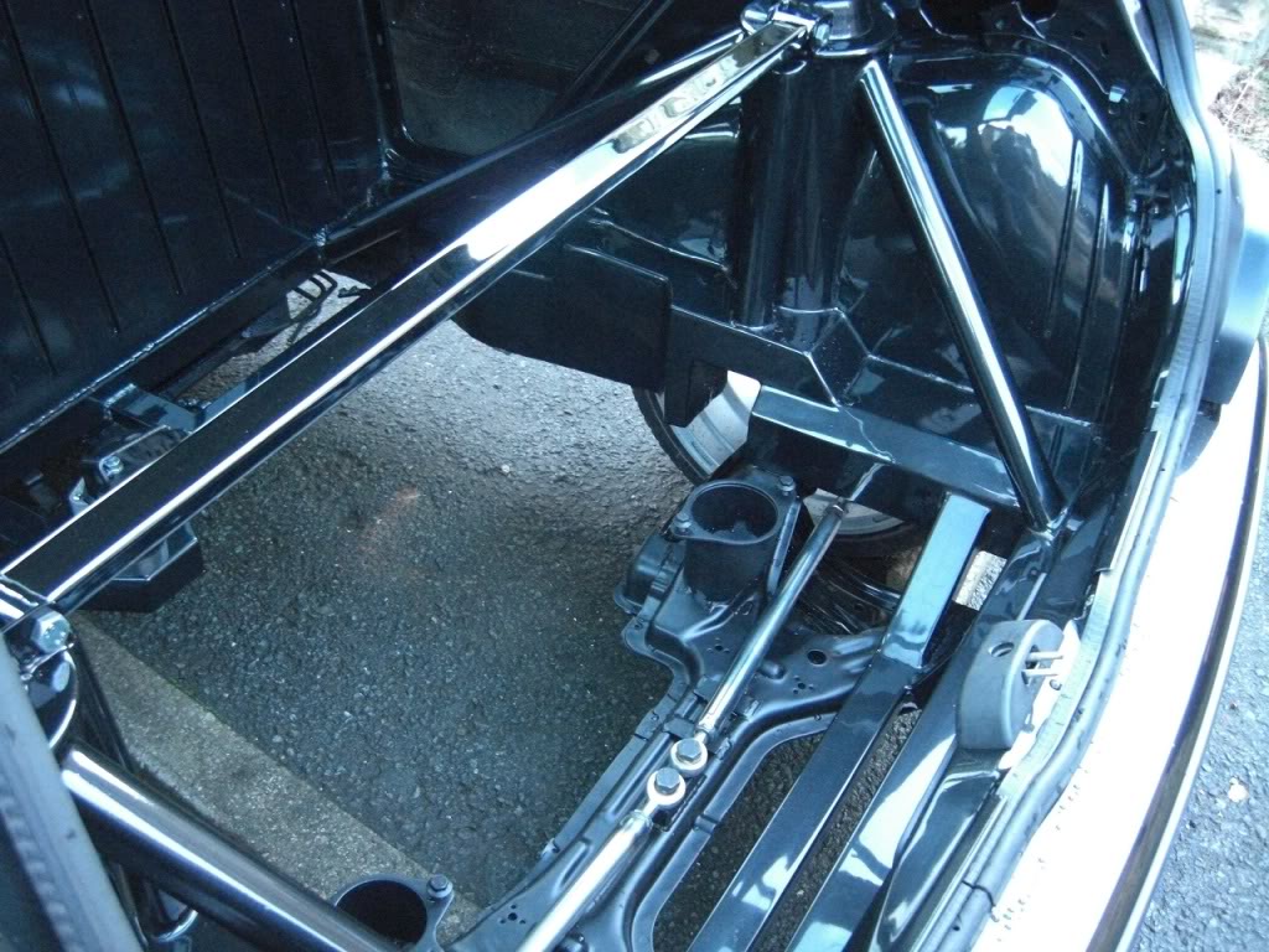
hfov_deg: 49.0
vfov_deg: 37.7
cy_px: 476
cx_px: 634
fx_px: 1393
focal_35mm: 38
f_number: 2.8
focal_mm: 7.9
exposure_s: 1/30
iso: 800
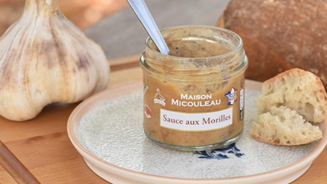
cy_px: 71
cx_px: 176
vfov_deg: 6.7
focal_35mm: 181
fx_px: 1570
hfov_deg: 11.9
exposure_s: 1/800
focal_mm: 85
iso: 320
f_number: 7.1
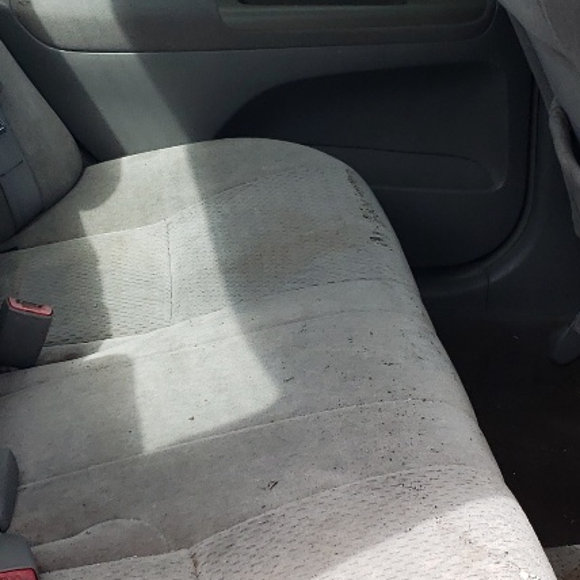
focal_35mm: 86
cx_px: 282
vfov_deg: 20.2
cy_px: 299
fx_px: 1630
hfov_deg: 20.2
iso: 50
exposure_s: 1/1000
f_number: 1.5
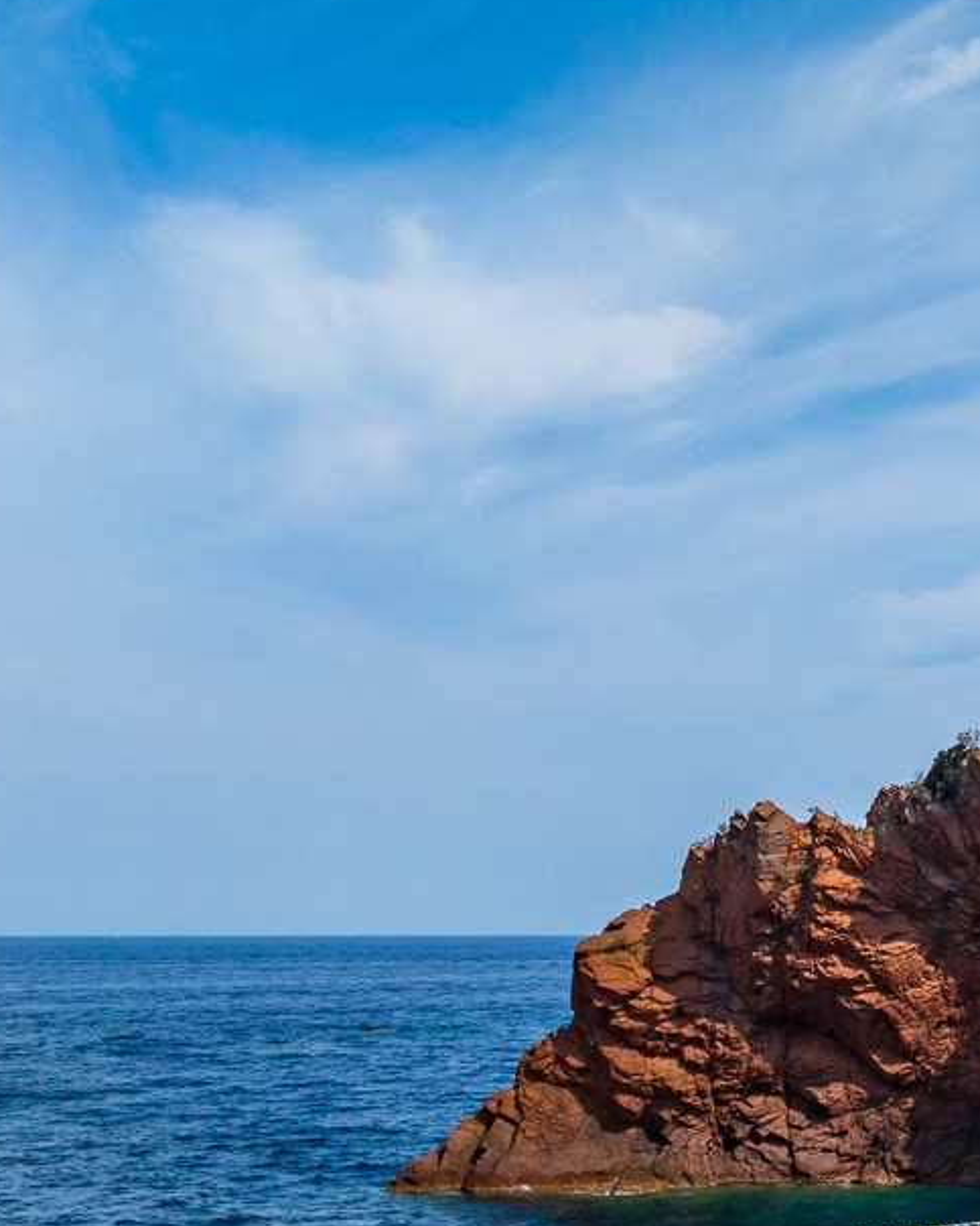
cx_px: 1077
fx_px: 2248
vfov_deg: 30.0
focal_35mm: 62
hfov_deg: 23.1
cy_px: 926
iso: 100
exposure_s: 1/240
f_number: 11
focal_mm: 12.3
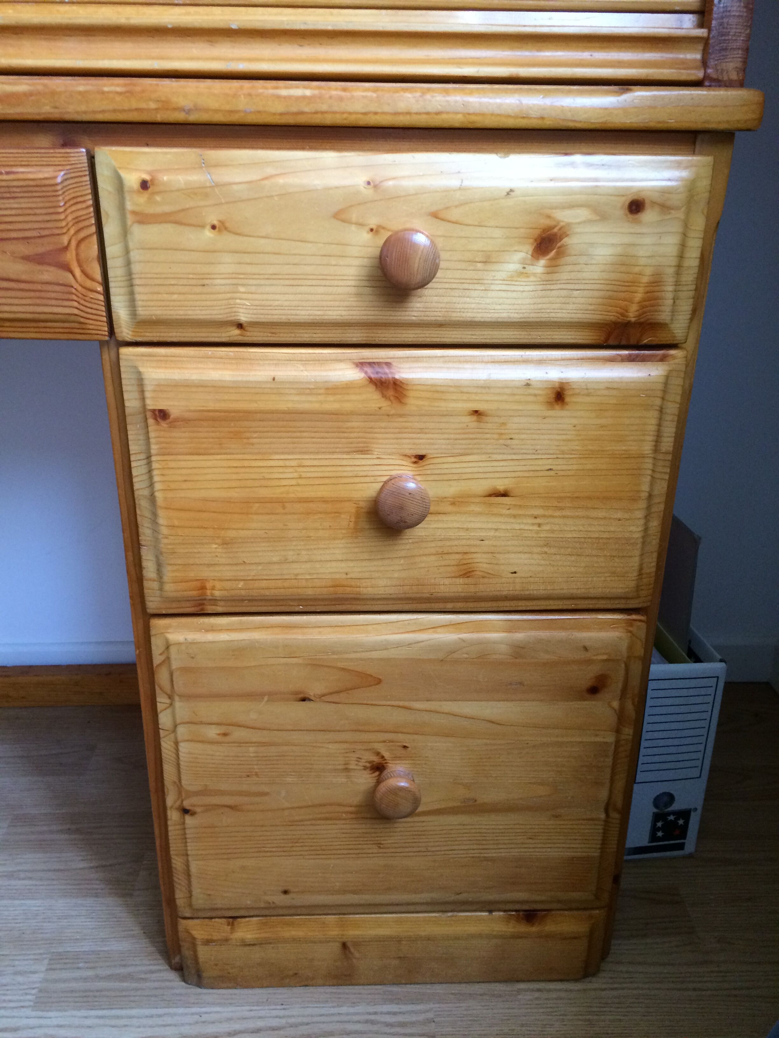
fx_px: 870
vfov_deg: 61.7
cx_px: 390
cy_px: 519
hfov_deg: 48.2
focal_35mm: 29
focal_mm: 4.15
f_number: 2.2
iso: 200
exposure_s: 1/33
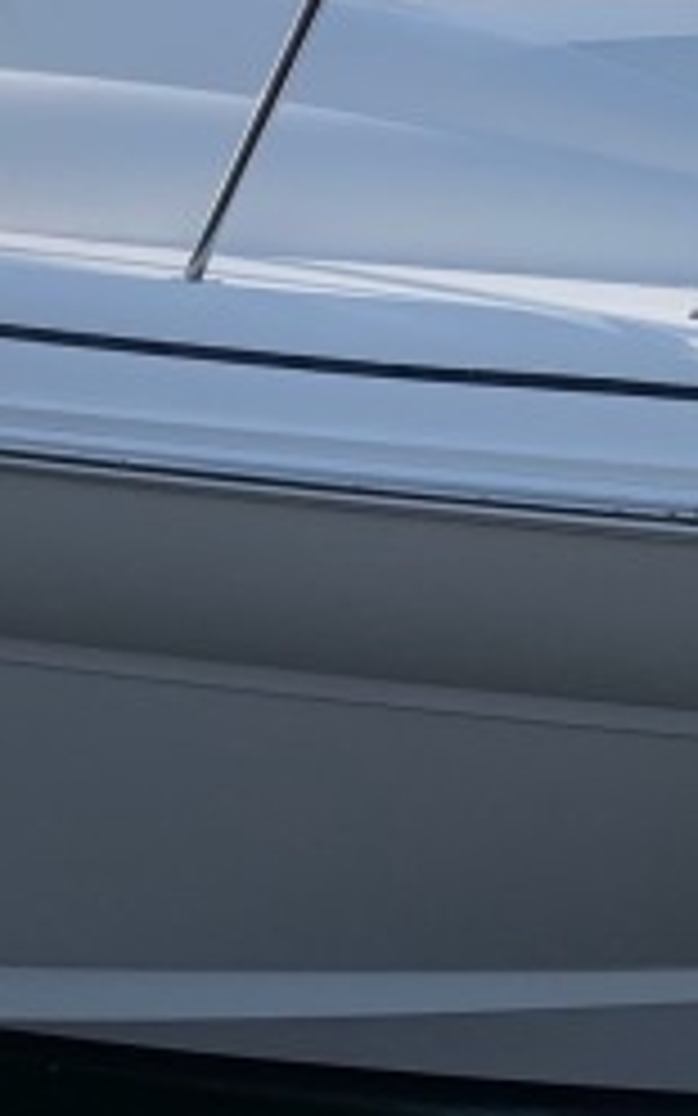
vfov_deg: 22.9
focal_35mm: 89
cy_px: 189
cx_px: 135
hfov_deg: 14.6
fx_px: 2709
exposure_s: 1/1992
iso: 25
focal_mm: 4.25
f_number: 1.8
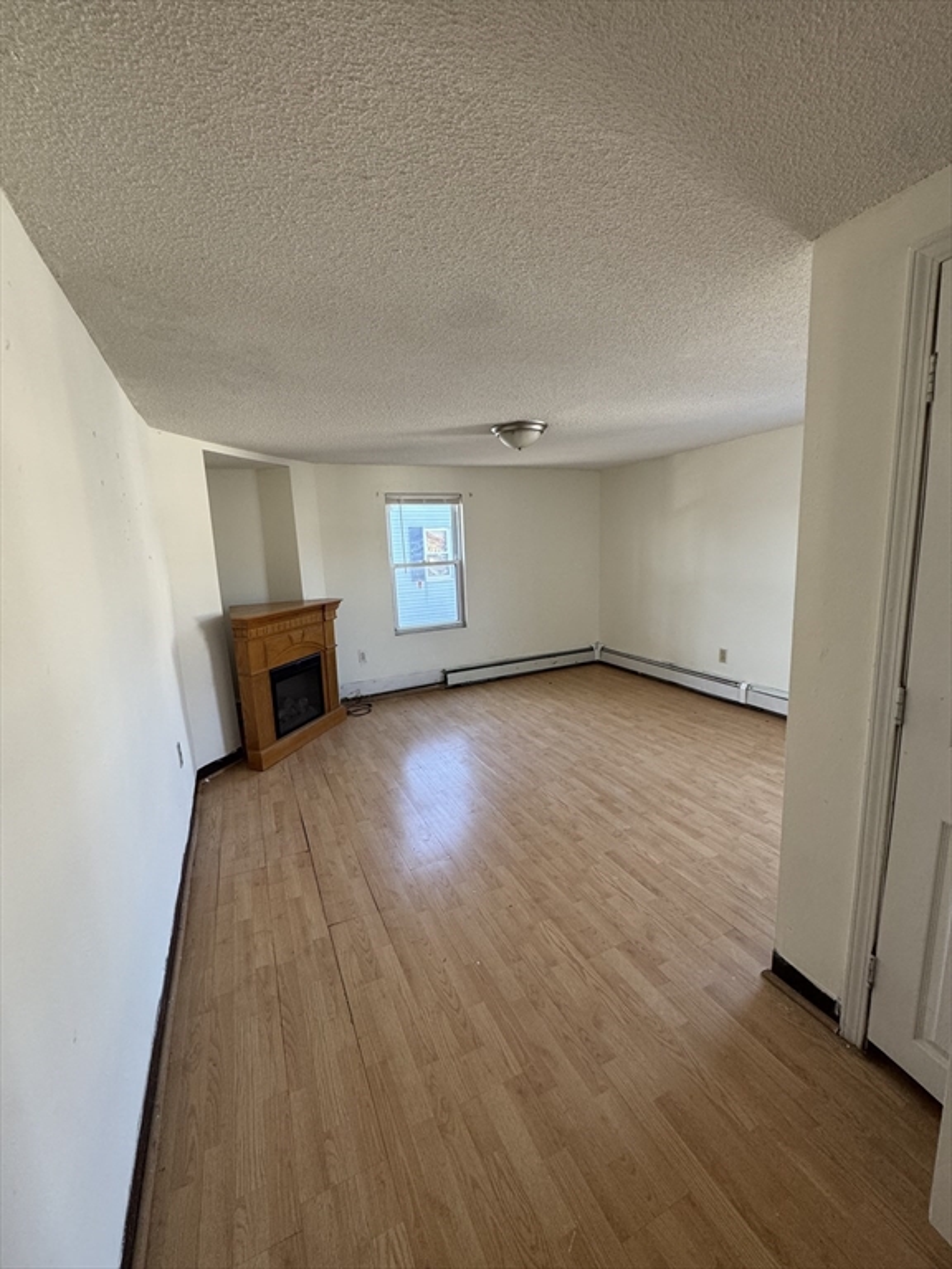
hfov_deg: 85.7
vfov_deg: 102.1
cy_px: 634
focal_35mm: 14
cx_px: 476
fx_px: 513
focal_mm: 2.22
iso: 200
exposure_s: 1/99
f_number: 2.2
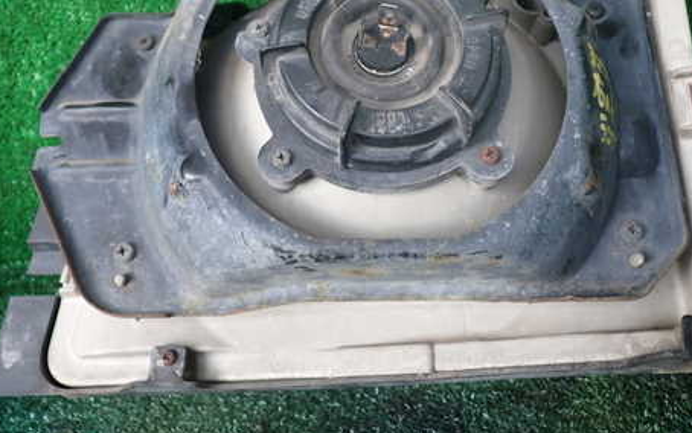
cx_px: 335
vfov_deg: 30.3
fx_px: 792
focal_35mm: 42
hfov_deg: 47.2
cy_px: 136
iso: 200
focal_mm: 5.4
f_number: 2.3
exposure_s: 1/30
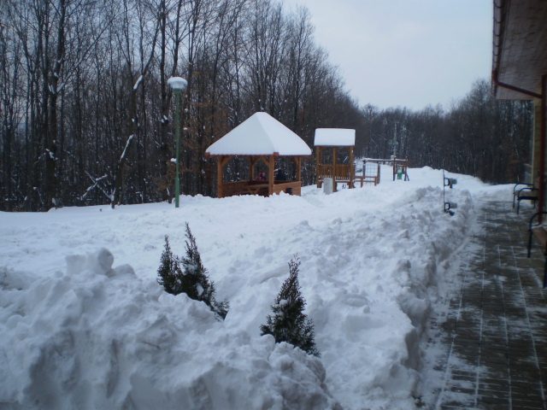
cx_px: 274
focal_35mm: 36
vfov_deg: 39.7
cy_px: 205
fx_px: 569
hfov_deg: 51.4
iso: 64
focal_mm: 6.3
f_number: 3.1
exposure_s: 1/100
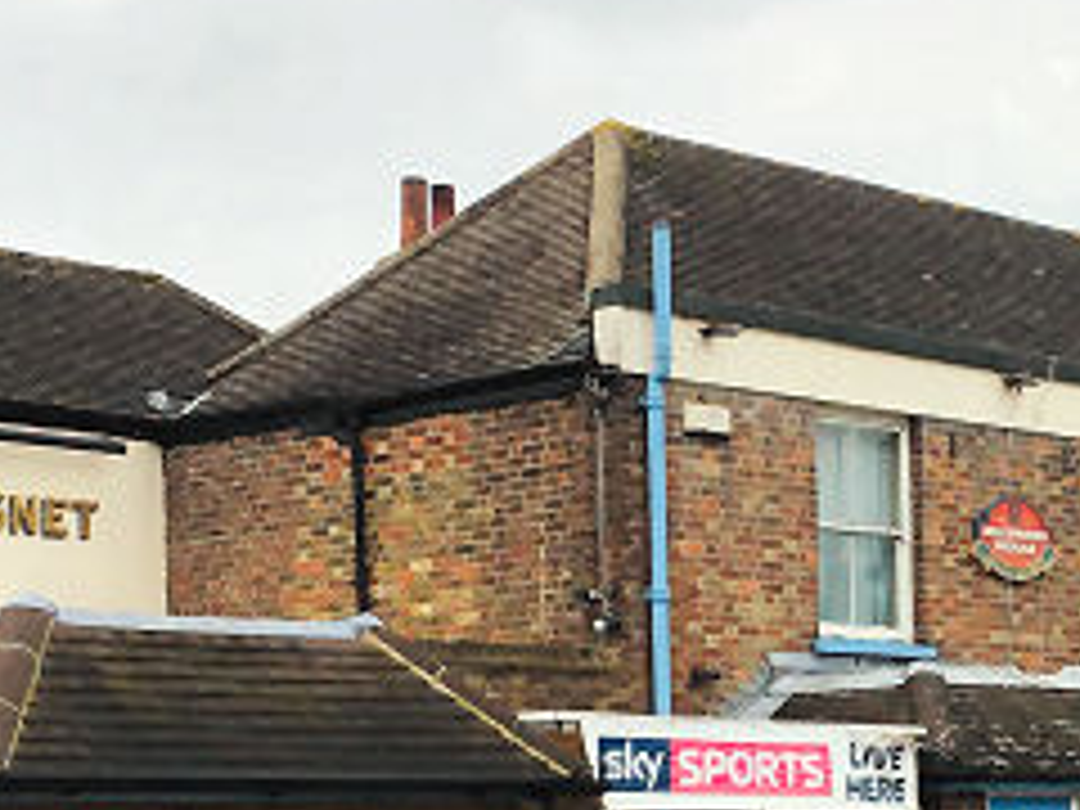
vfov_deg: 15.1
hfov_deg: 20.0
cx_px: 878
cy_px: 693
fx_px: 3026
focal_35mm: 97
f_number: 2.4
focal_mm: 3.3
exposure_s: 1/637
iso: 25
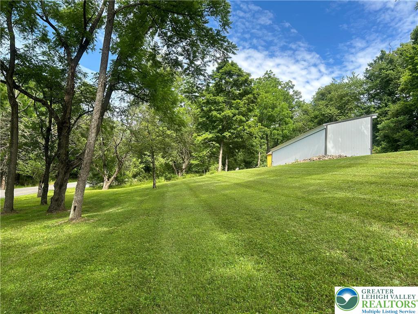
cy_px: 157
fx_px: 314
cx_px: 209
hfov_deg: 67.3
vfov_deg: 53.1
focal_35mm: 26
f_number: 1.5
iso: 50
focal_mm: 5.7
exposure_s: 1/1100
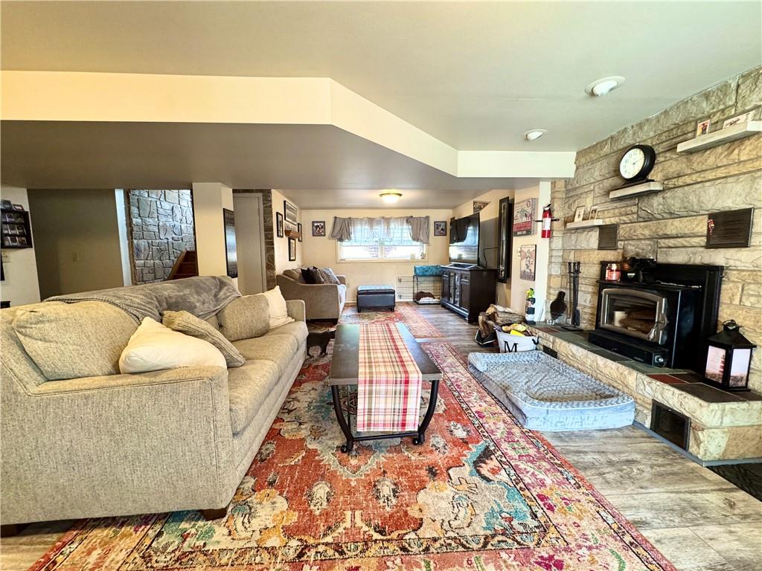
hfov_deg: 102.1
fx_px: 308
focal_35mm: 14
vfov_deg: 85.7
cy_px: 286
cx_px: 381
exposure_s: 1/60
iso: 250
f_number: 2.2
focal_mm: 2.22
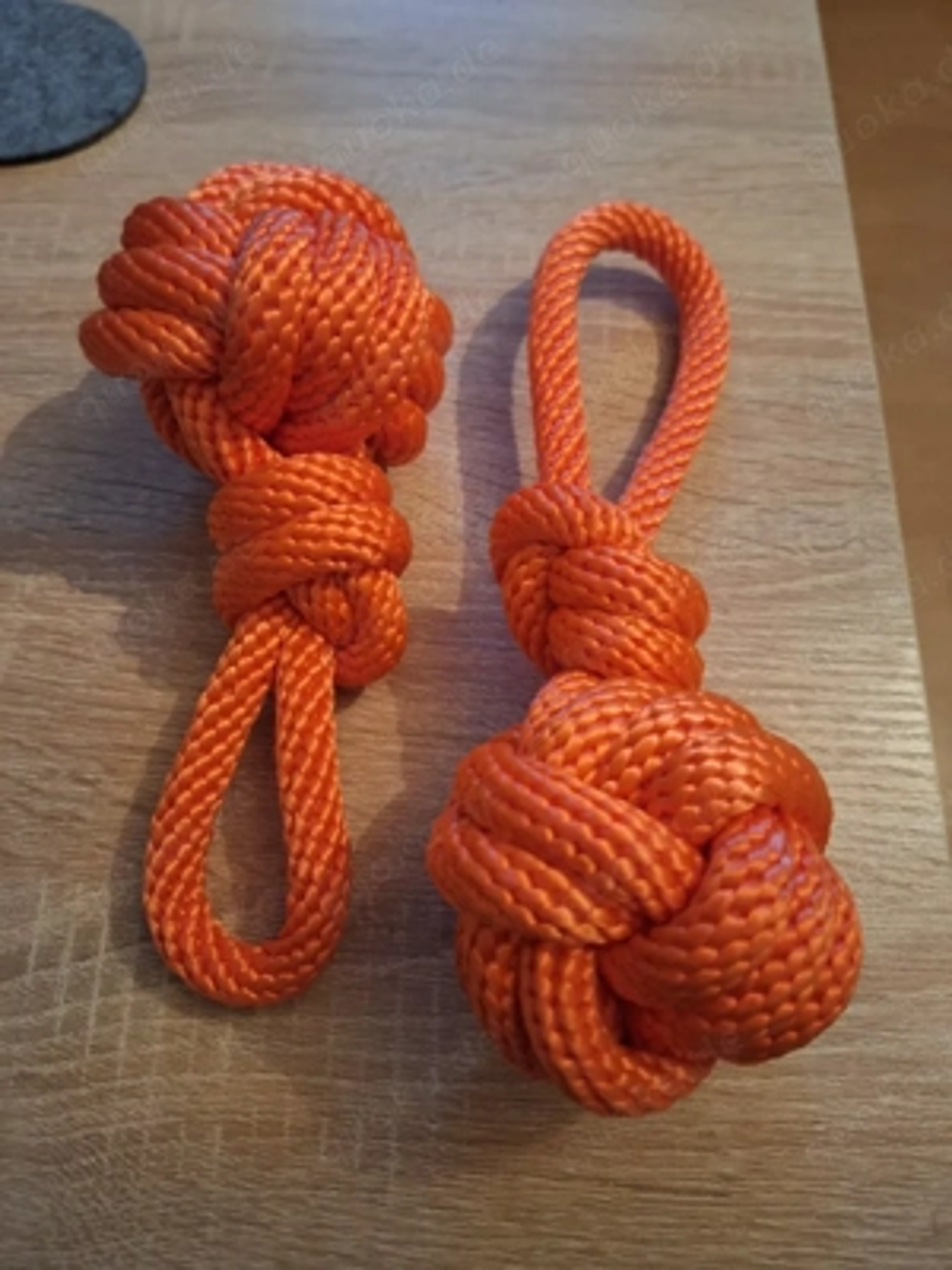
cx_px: 476
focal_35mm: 23
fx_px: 843
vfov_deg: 73.9
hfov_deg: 58.9
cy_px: 635
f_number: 1.8
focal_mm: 5.54
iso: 640
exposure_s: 1/20
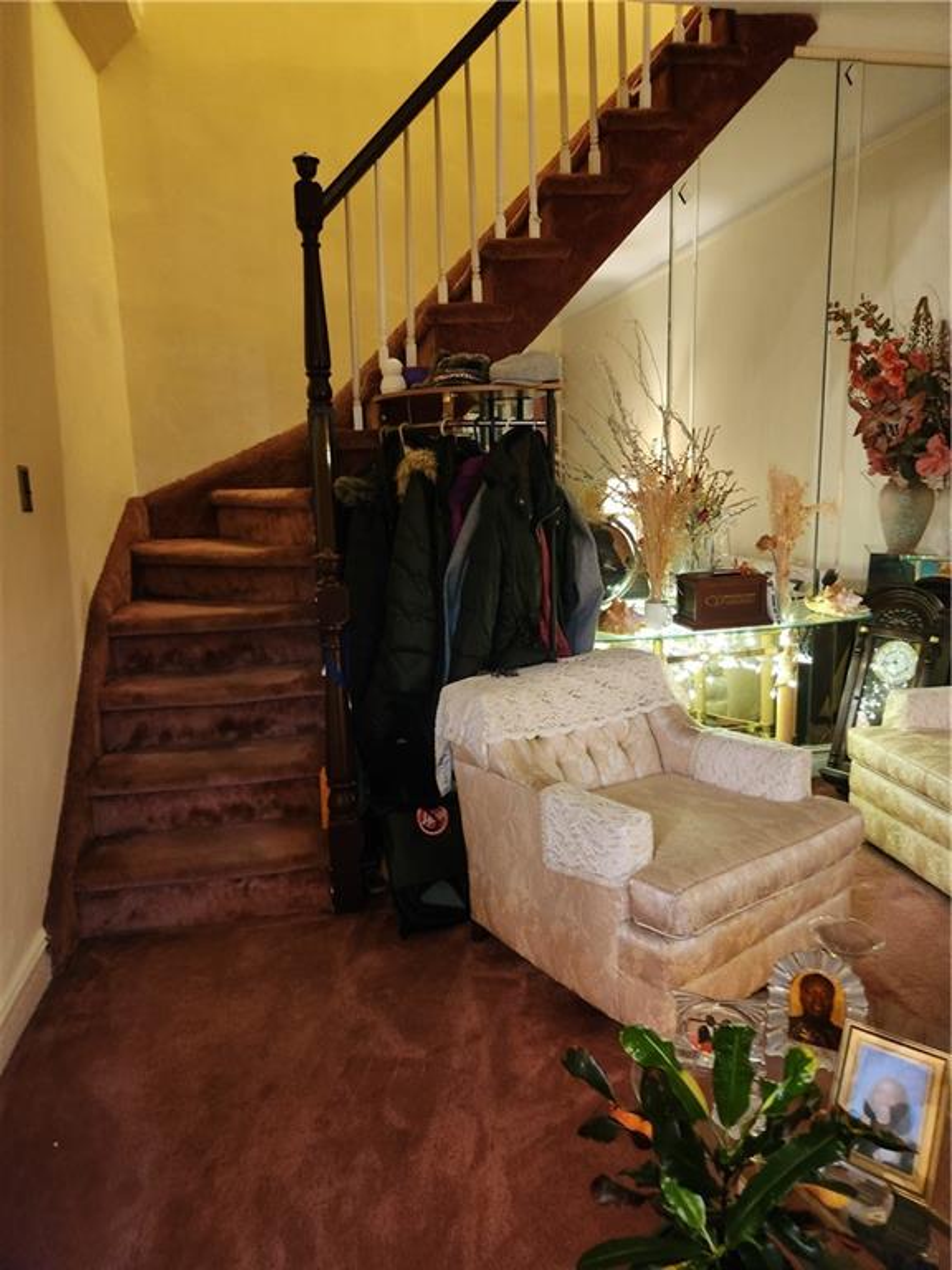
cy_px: 635
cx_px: 476
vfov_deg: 73.9
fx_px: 843
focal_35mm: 23
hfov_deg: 58.9
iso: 640
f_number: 1.8
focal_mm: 5.4
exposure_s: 1/24
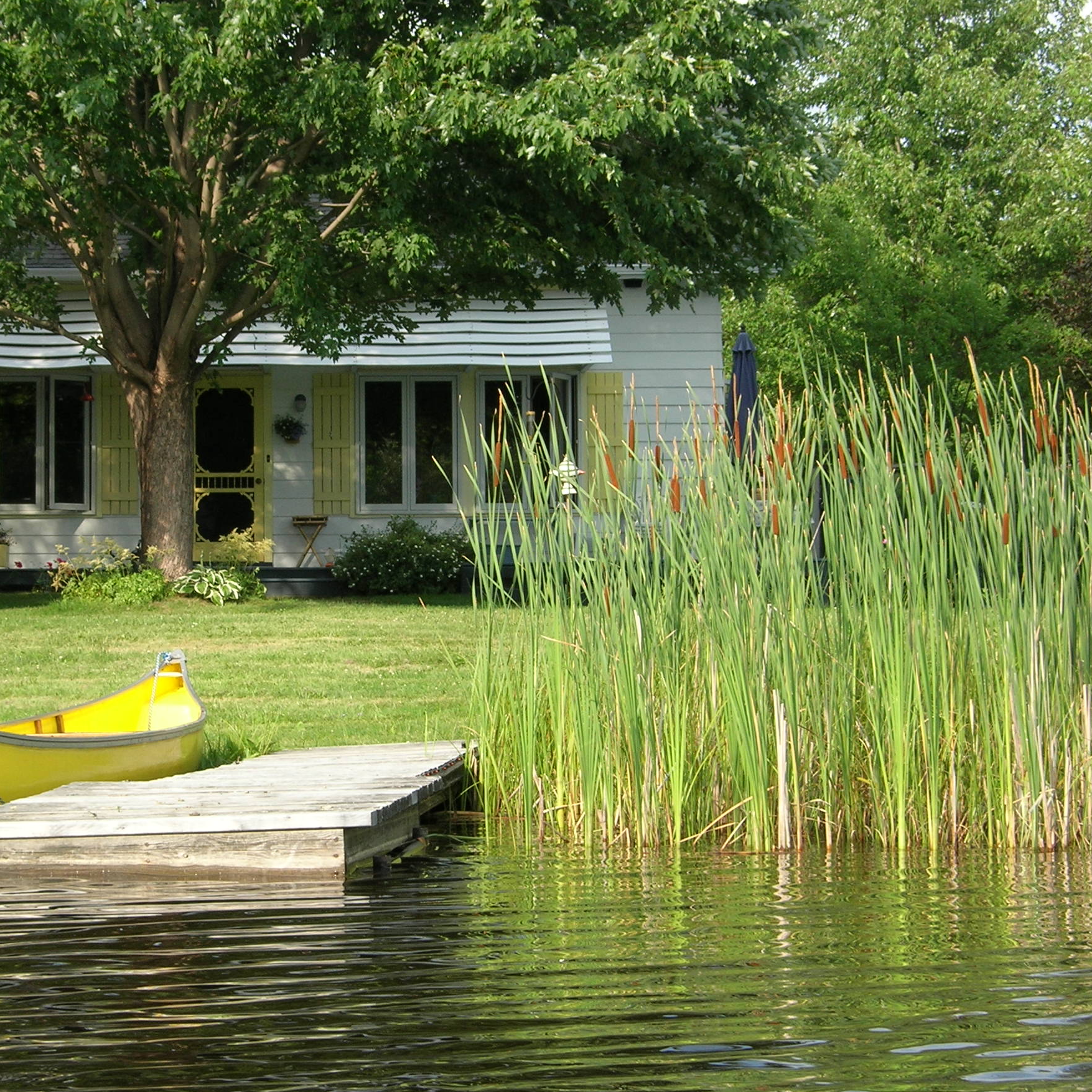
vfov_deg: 18.5
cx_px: 347
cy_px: 510
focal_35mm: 94
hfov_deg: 18.4
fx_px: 3355
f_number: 6.3
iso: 64
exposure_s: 1/124
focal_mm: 14.9
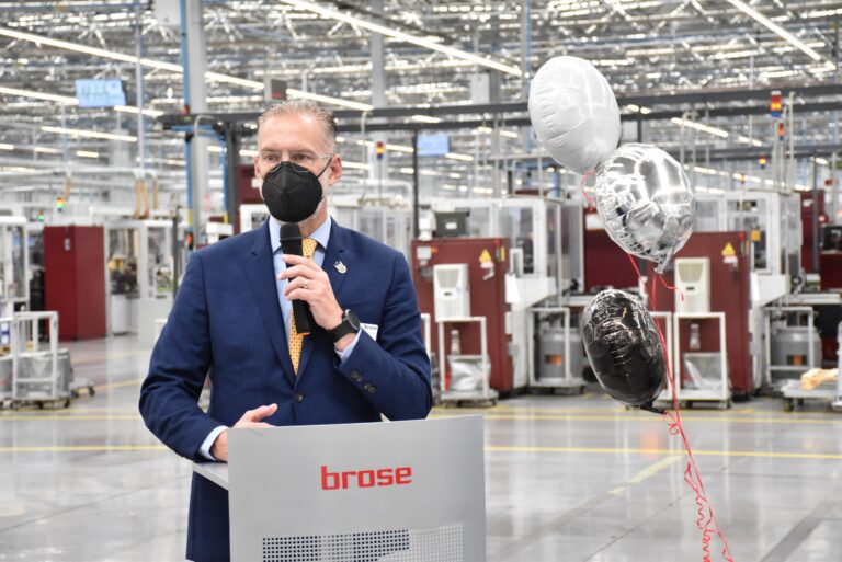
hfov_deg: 22.6
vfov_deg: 15.2
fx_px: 2106
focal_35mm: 90
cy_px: 281
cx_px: 421
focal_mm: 60
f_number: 5
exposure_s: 1/125
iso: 1600
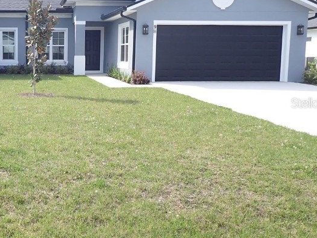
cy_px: 103
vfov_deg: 29.7
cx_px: 38
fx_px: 449
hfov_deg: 36.7
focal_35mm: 49
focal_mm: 4.5
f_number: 2.8
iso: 100
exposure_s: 1/500
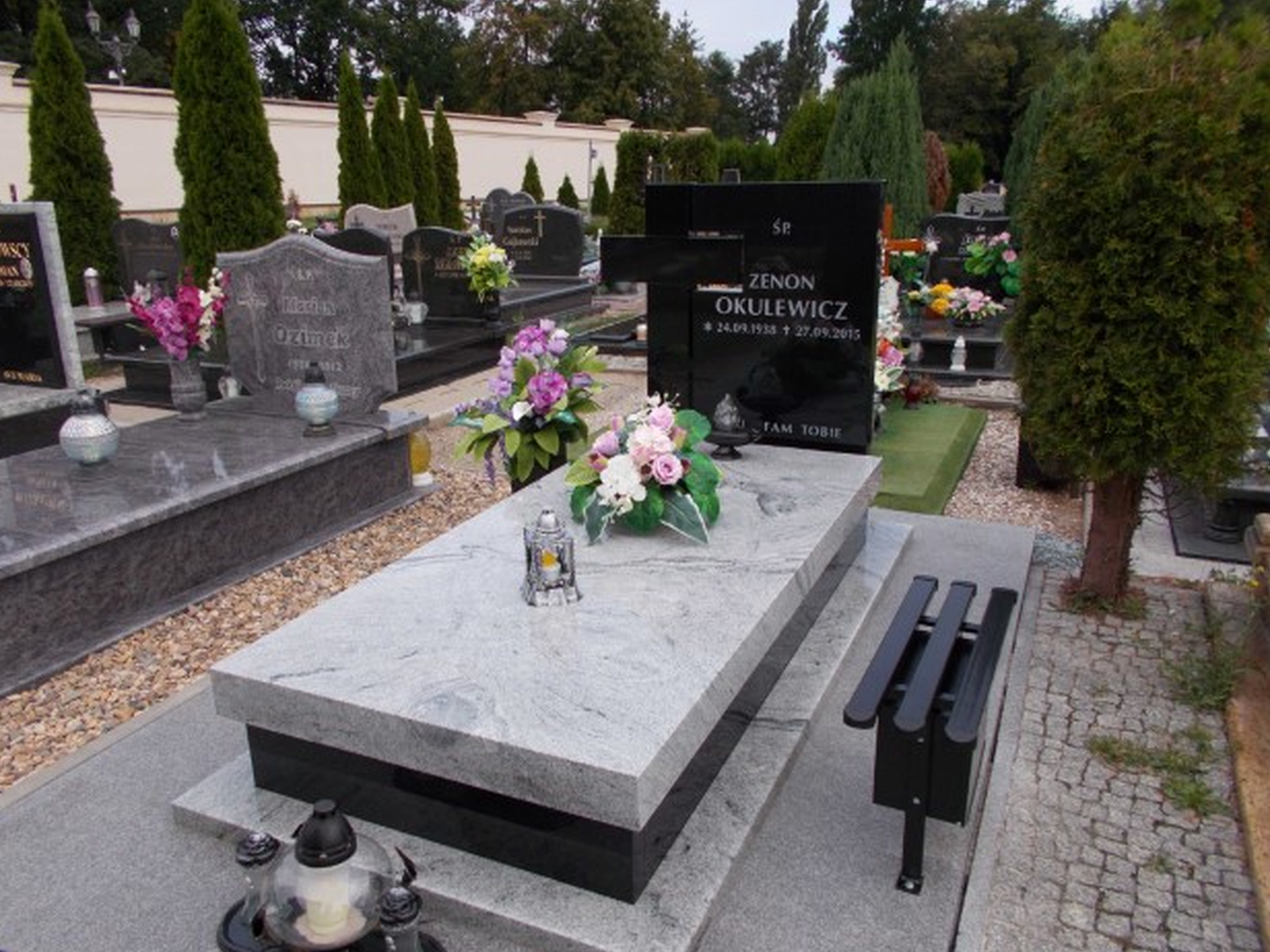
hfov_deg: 65.3
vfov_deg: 51.3
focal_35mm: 27
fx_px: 991
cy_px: 492
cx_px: 612
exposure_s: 1/500
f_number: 3.2
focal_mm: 4.6
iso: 80
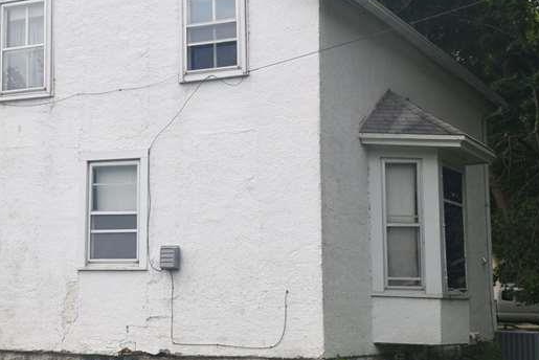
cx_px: 32
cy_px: 120
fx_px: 1228
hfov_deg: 23.9
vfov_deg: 16.6
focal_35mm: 82
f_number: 9
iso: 400
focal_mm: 22
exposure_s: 1/100
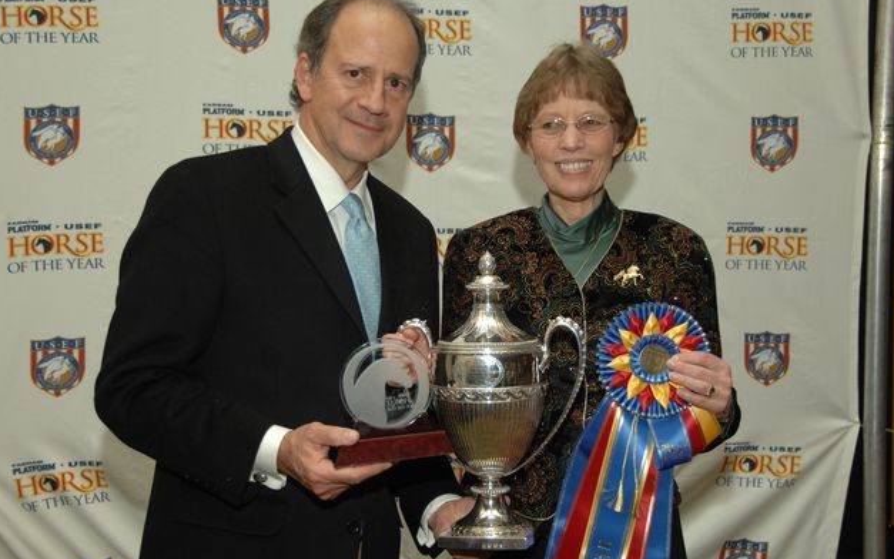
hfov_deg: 37.2
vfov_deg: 23.8
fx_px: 1328
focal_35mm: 55
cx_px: 452
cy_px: 280
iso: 400
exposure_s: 1/125
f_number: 4.2
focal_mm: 35
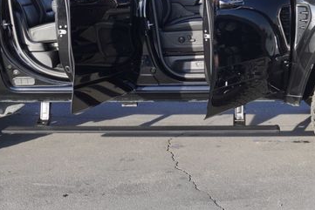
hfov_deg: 27.9
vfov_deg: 18.8
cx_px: 221
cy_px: 36
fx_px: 629
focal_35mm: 72
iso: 100
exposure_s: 1/125
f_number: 6.3
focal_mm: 27
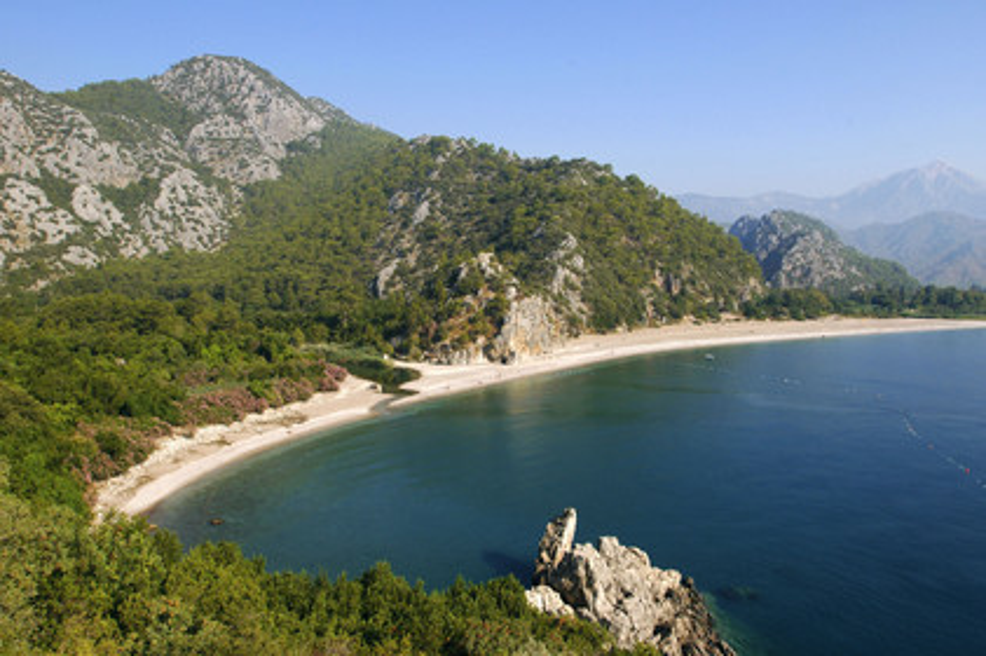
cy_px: 328
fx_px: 698
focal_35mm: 26
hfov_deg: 70.5
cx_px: 493
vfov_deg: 50.3
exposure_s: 1/320
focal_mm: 17
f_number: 9
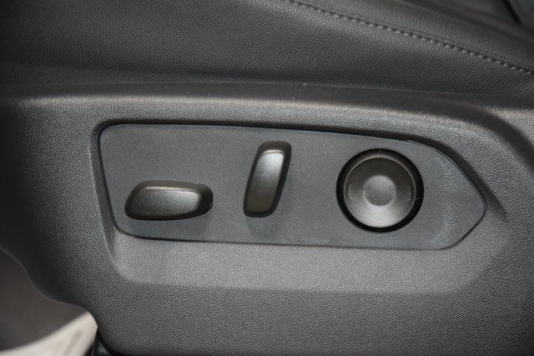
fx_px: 1558
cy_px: 178
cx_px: 267
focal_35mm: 105
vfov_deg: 13.0
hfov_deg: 19.5
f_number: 4.5
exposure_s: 1/60
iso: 2200
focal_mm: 70
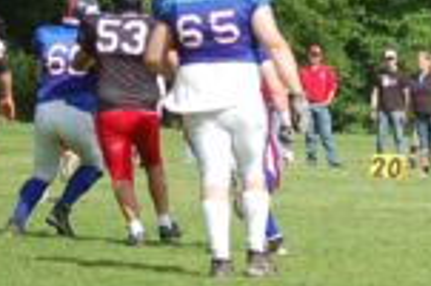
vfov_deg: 4.3
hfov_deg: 6.5
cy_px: 37
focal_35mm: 316
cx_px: 564
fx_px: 3775
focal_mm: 70
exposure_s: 1/1000
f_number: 4
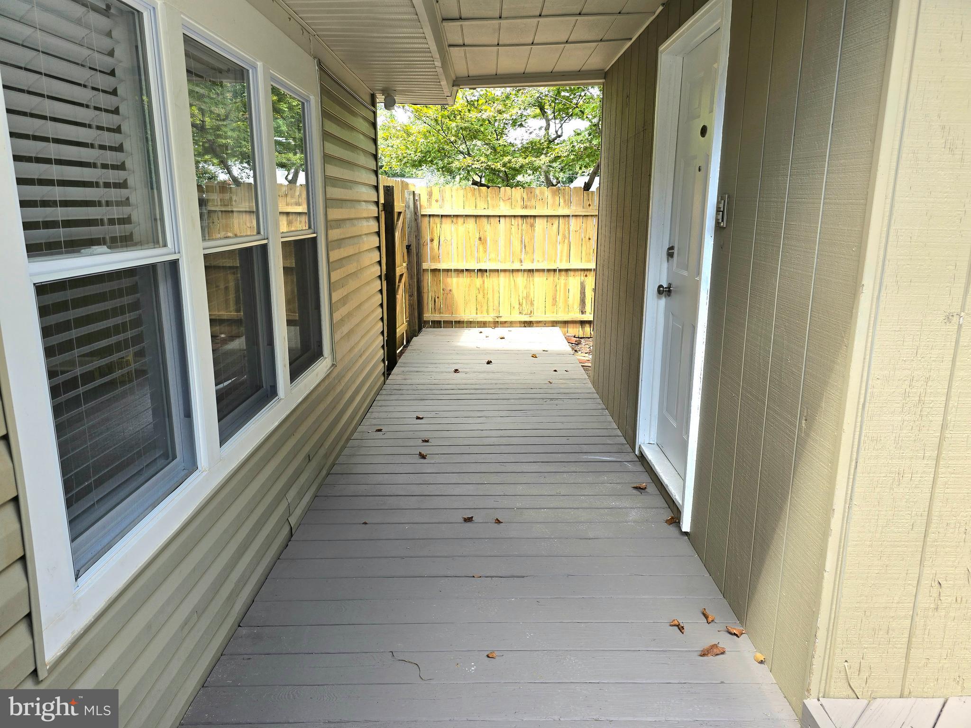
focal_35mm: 23
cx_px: 486
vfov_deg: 58.9
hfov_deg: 73.9
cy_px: 364
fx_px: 645
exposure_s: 1/182
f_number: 1.7
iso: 40
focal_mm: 6.3
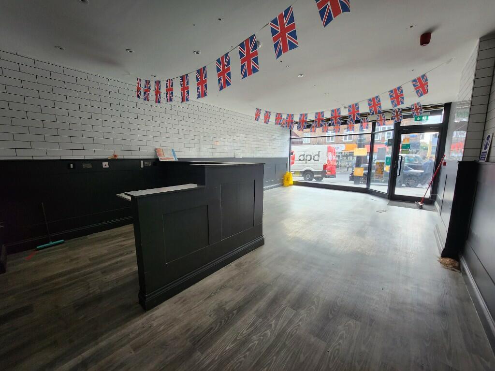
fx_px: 186
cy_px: 186
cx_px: 248
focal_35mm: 13
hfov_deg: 106.2
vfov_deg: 89.9
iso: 50
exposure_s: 1/50
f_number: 2.2
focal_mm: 1.7
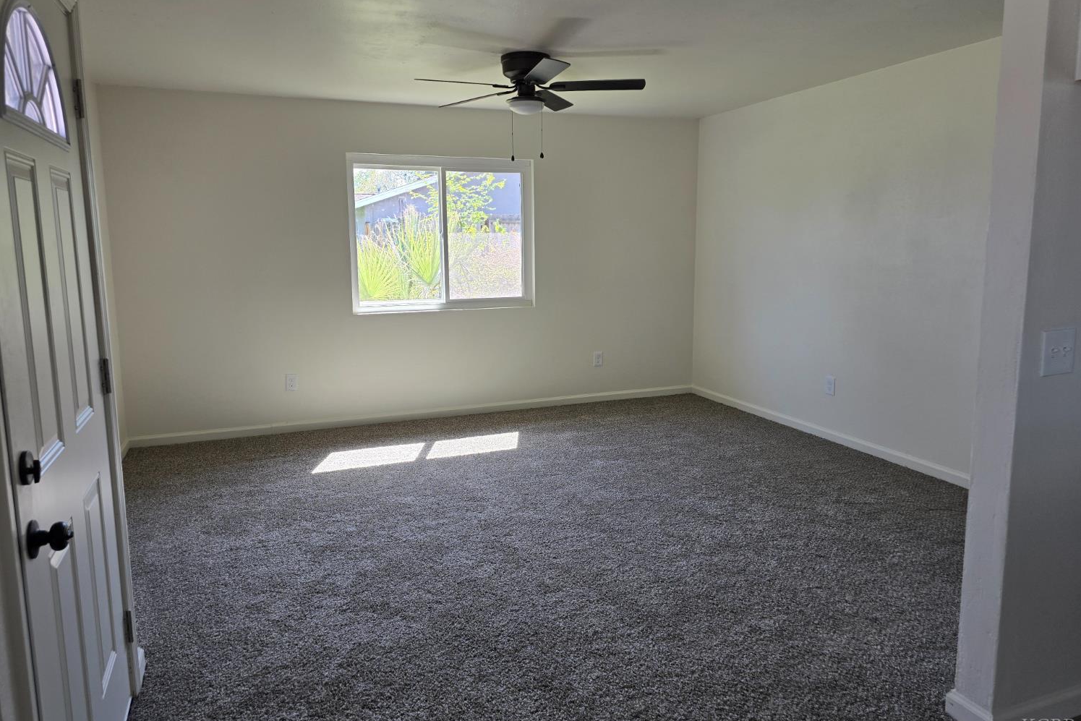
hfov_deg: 73.7
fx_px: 721
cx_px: 541
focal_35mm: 24
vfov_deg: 53.1
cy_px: 335
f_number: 1.7
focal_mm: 6.3
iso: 64
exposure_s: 1/180
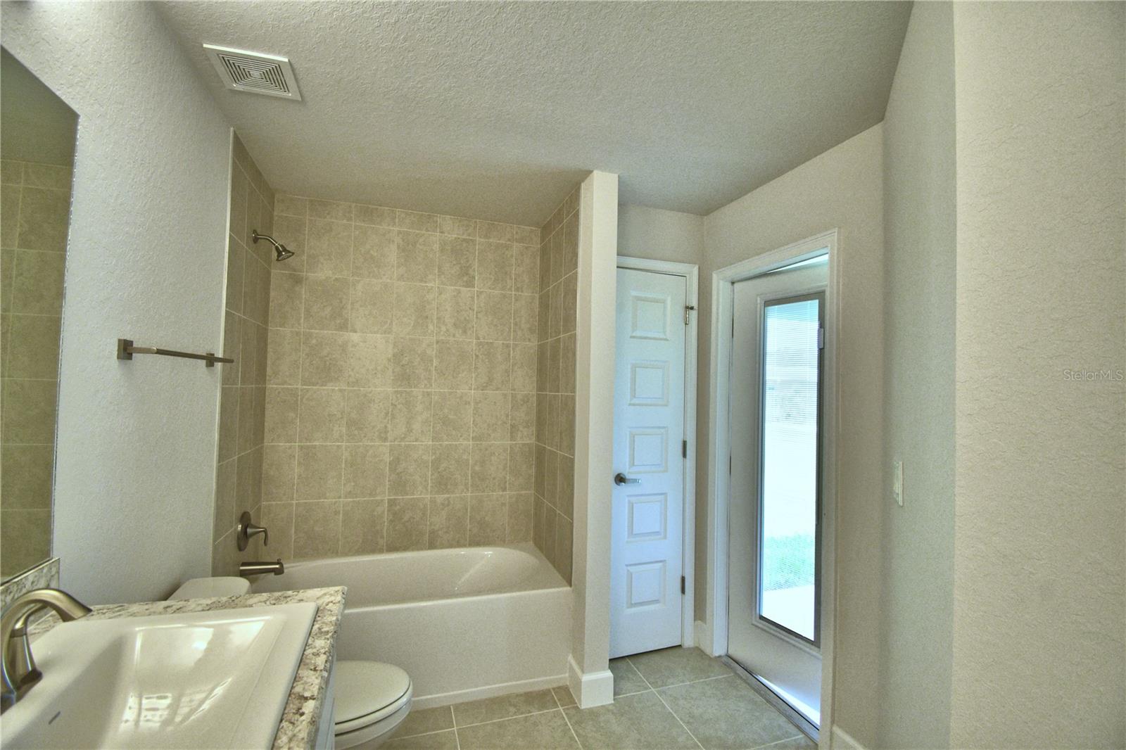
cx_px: 563
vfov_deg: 77.3
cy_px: 375
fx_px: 469
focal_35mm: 15
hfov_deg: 100.4
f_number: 4.5
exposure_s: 1/125
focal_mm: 10
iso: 360
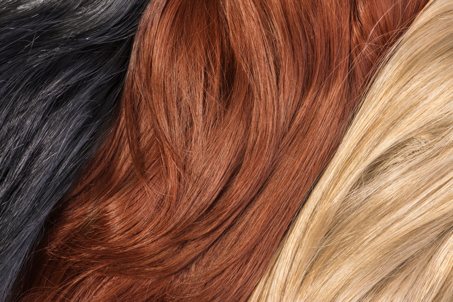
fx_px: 1321
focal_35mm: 105
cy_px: 151
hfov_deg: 19.5
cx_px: 226
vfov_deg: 13.0
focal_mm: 105
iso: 100
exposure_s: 1/125
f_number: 8
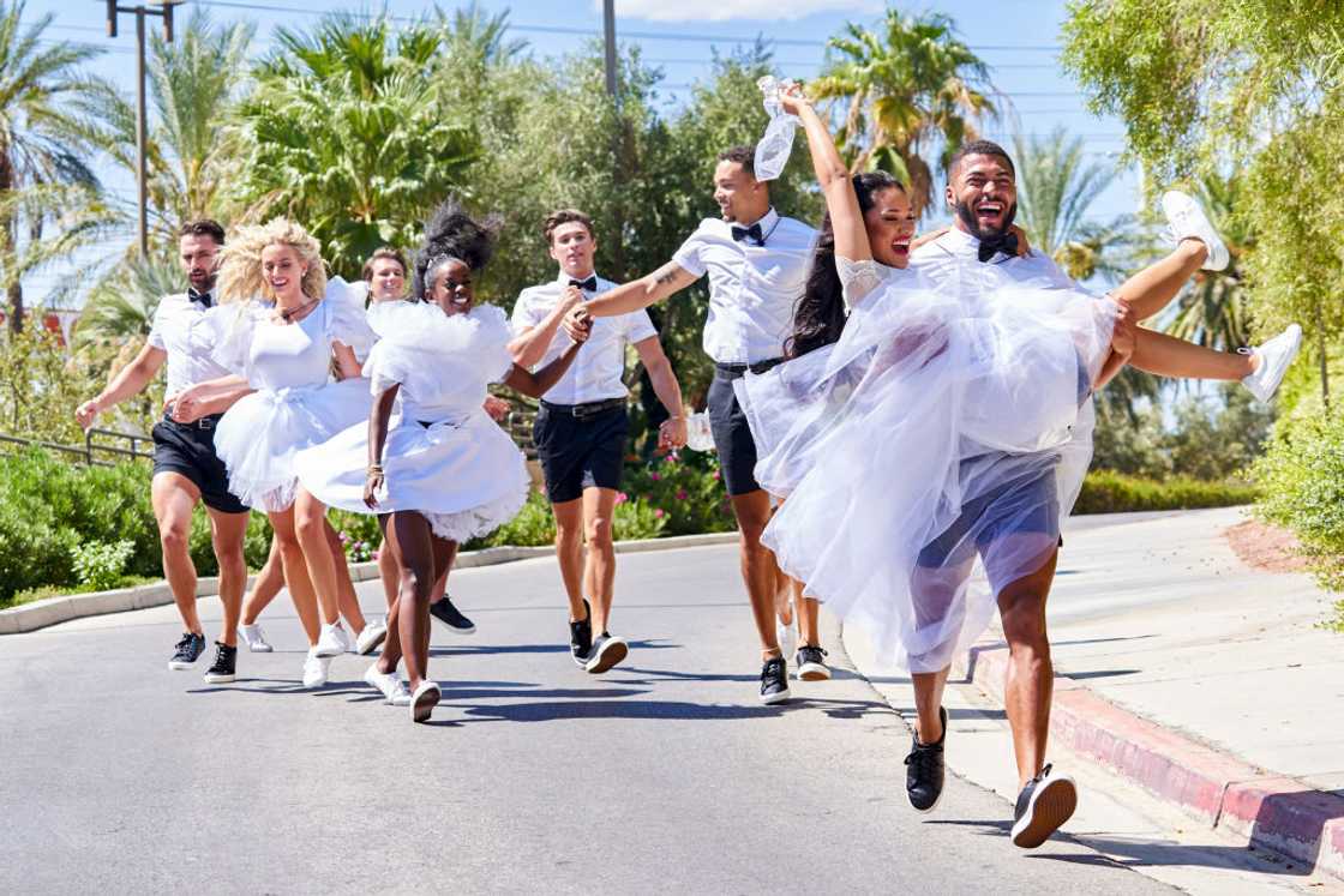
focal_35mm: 105
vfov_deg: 13.0
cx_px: 672
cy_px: 448
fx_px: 3920
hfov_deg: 19.5
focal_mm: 70
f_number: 5.6
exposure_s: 1/1250
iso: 640
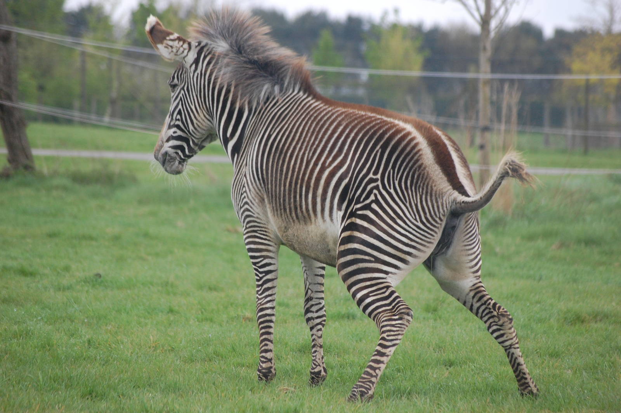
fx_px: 4654
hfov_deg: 7.6
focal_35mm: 270
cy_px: 206
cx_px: 310
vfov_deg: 5.1
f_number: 5.6
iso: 800
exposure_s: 1/250
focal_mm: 180
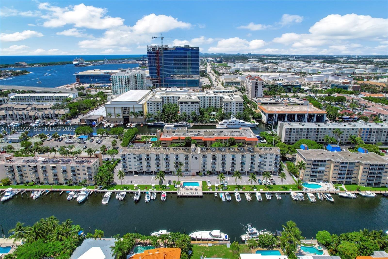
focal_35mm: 22
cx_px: 194
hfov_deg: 78.6
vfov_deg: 57.2
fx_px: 237
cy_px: 130
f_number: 2.8
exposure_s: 1/2500
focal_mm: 8.38
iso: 100
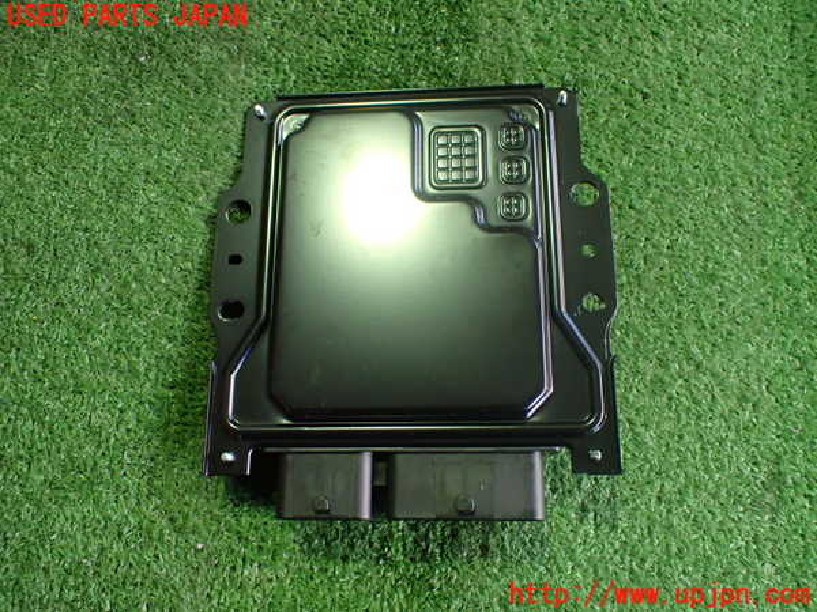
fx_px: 708
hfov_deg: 60.0
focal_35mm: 30
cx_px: 408
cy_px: 306
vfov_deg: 46.8
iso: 800
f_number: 2.3
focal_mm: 5.4
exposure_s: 1/100
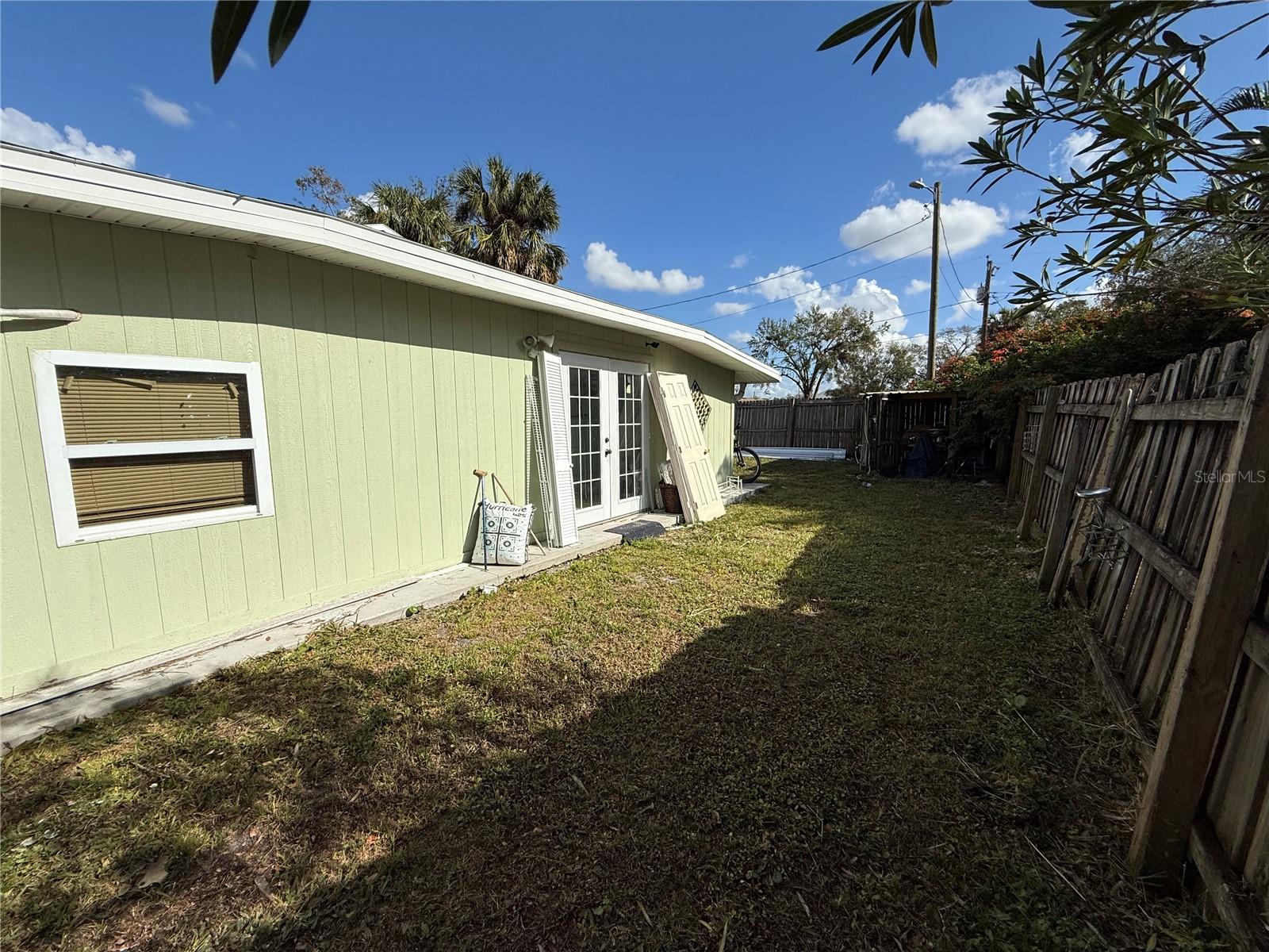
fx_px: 513
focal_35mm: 14
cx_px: 634
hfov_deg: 102.1
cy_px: 476
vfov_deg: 85.7
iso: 50
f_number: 2.2
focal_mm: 2.22
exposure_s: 1/4425
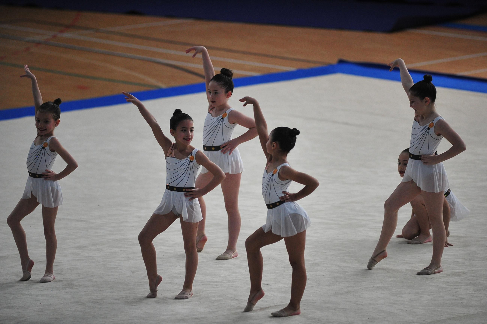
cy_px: 162
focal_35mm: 300
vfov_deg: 4.6
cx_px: 244
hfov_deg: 6.9
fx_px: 4056
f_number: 2.8
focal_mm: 300
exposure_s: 1/2500
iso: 3200
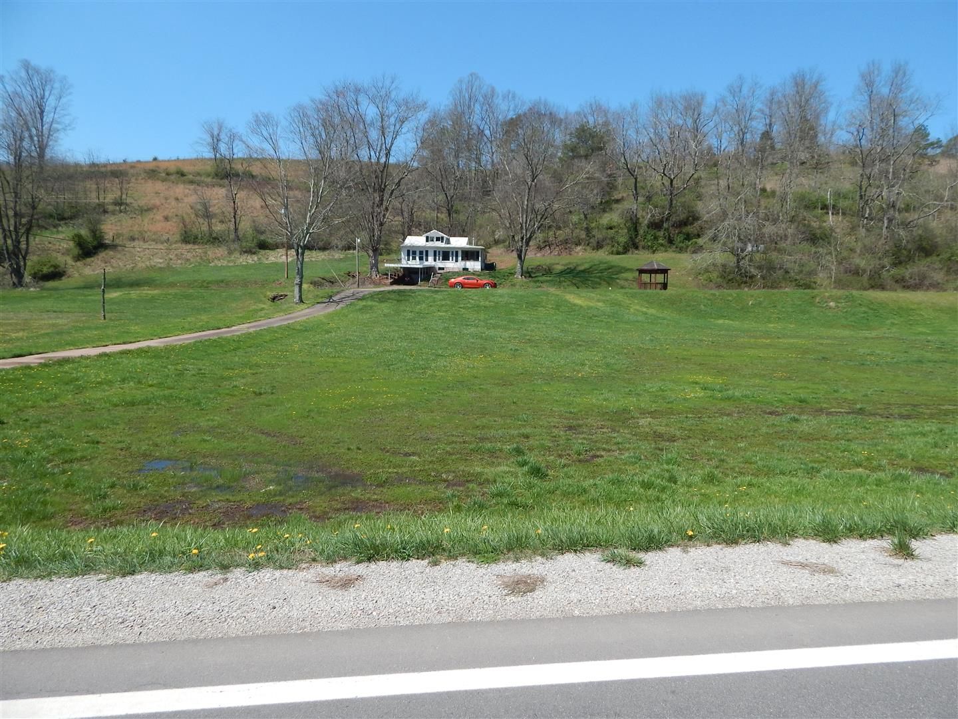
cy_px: 360
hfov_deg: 76.4
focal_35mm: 22
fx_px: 609
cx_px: 479
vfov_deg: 61.1
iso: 125
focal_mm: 4
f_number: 6
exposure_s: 1/400
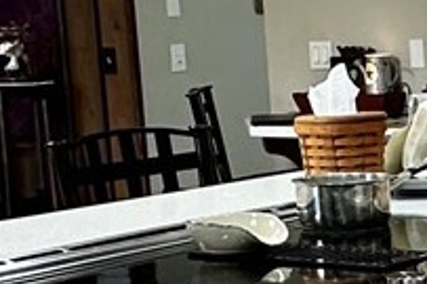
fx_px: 1363
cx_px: 690
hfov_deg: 15.9
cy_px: 231
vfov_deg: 11.8
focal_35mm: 115
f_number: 2.2
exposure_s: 1/60
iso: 250
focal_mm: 2.22
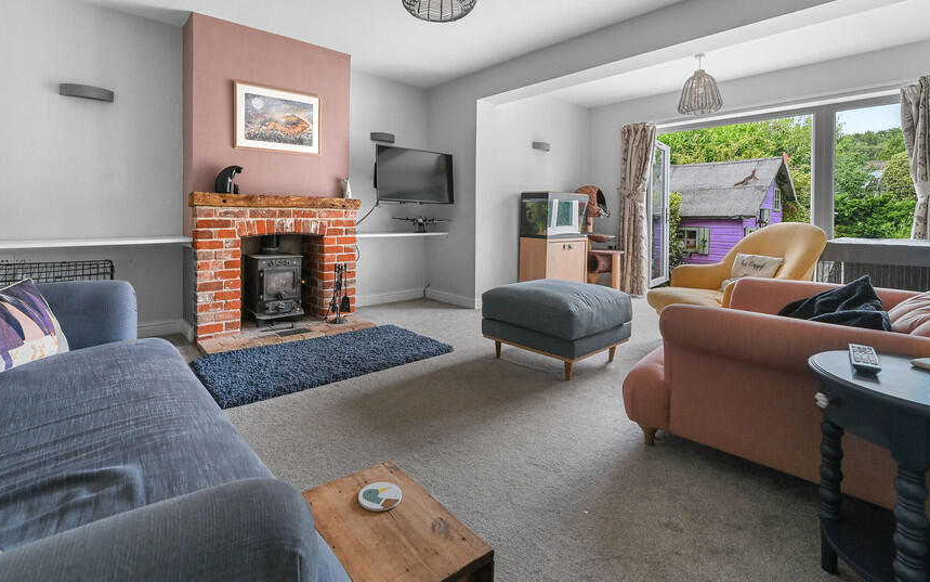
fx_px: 431
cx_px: 440
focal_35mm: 17
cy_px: 222
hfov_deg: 94.3
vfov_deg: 67.1
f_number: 8
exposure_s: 1/1.67
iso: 400
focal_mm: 14
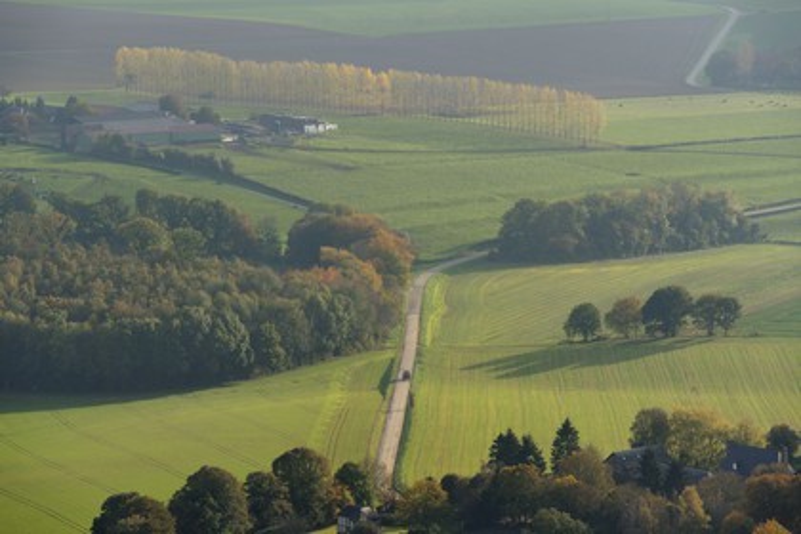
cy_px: 267
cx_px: 400
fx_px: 4450
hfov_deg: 10.3
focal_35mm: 200
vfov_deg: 6.9
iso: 400
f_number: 8
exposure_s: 1/800
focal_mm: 200
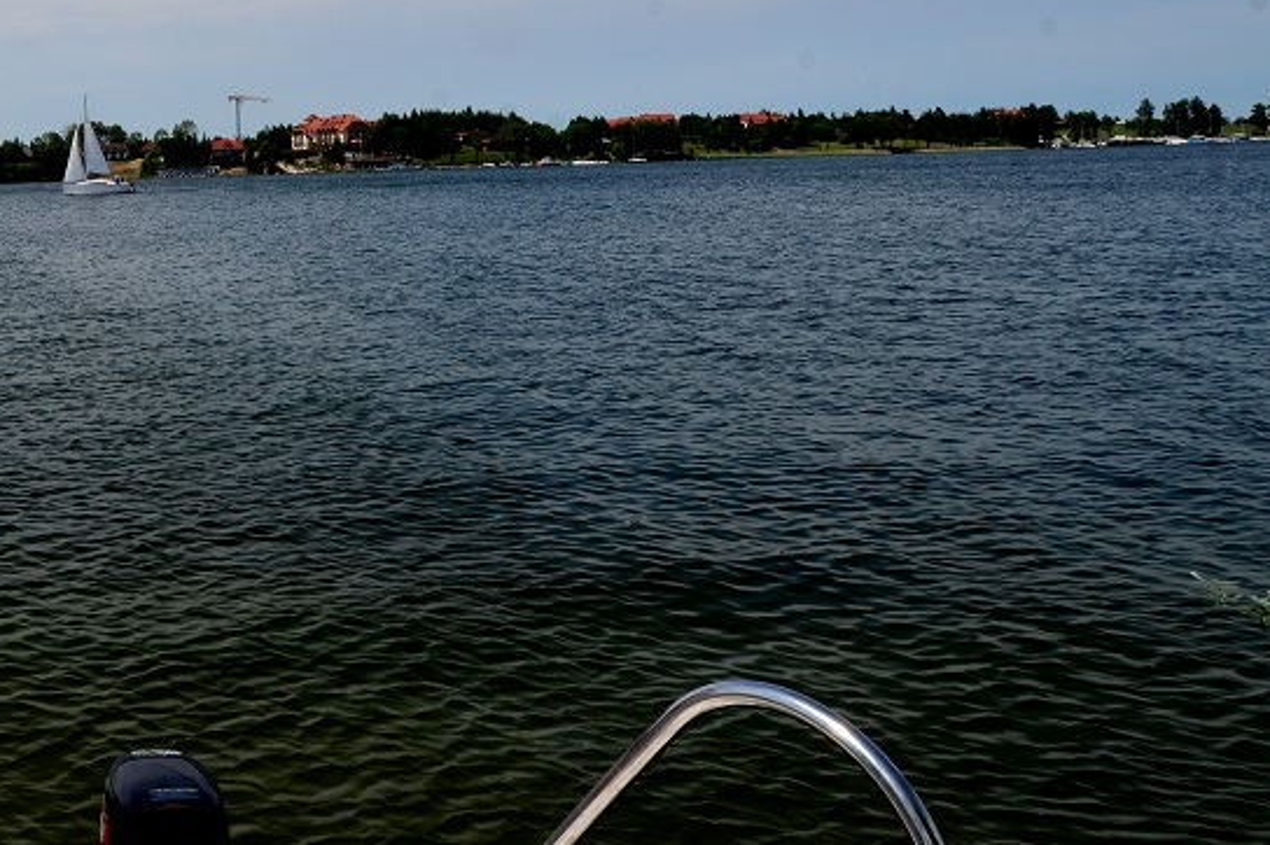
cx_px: 113
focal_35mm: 33
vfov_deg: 37.7
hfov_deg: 50.4
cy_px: 109
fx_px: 1163
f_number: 14
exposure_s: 1/500
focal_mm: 12
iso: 400
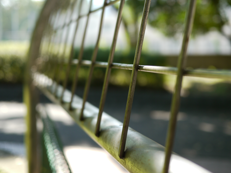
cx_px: 142
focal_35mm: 50
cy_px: 69
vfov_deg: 29.0
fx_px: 334
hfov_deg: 38.0
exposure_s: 1/640
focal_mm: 20
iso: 100
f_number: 1.8
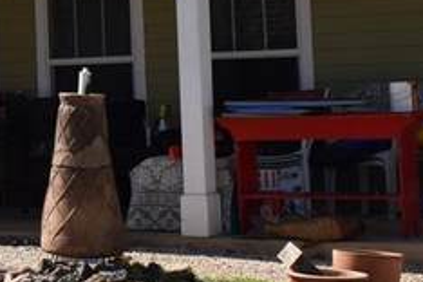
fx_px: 1739
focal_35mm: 148
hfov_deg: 13.3
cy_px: -35
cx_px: -159
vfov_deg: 9.2
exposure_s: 1/200
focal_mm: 18
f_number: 9
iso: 100
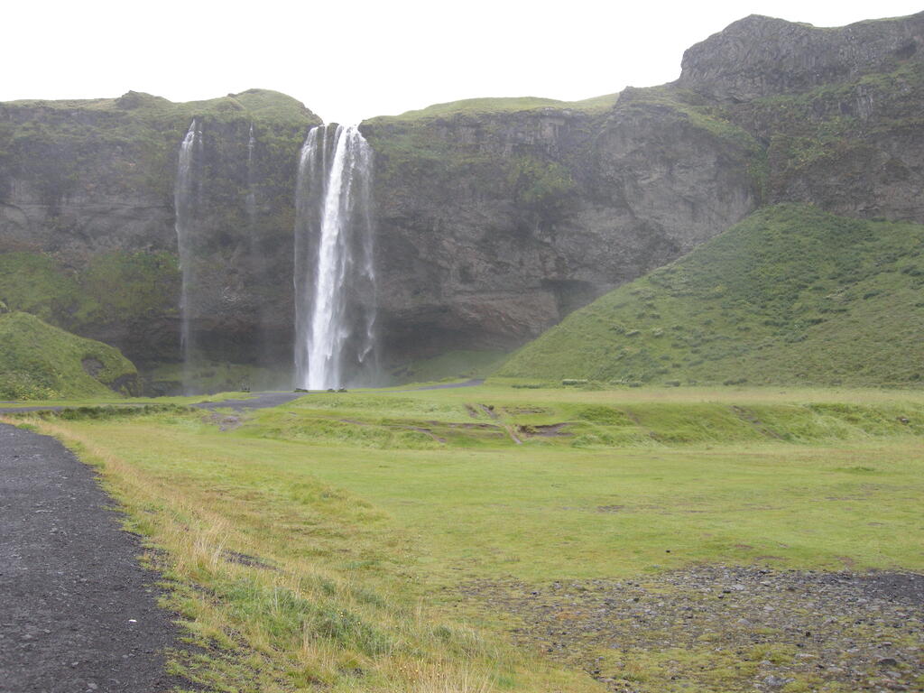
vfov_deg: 40.7
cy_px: 346
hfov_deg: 52.6
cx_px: 462
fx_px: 934
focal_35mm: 35
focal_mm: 7.5
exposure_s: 1/151
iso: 100
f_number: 4.3
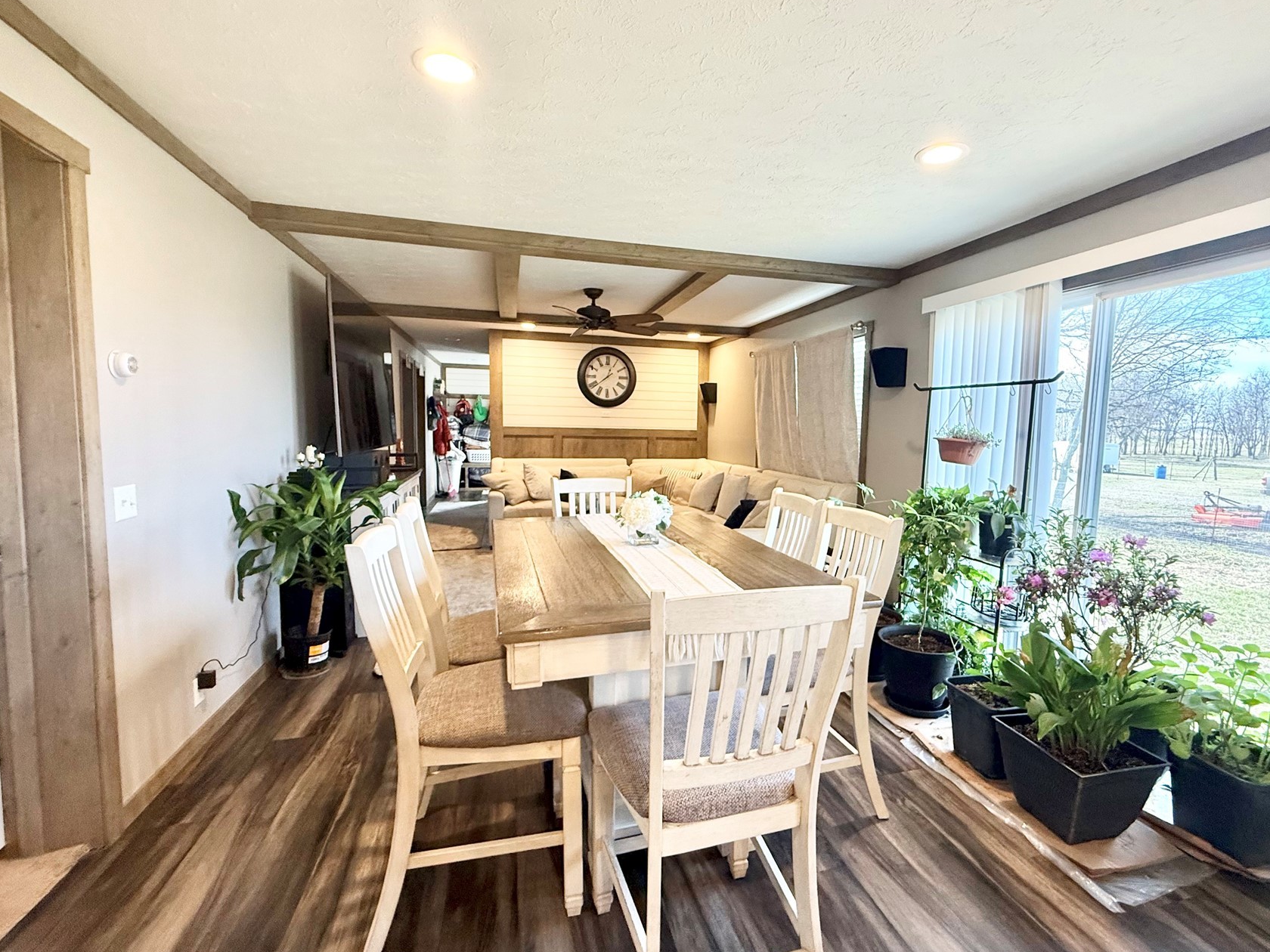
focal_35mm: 16
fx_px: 587
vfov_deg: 78.1
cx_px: 677
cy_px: 474
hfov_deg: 94.4
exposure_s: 1/120
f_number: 2.2
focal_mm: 2.22
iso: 400
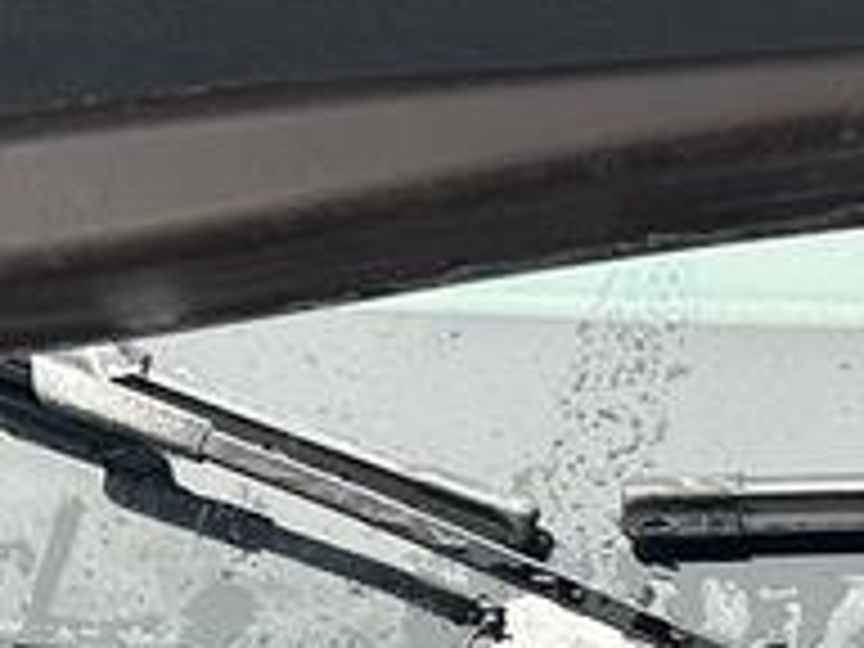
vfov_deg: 7.9
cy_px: 1629
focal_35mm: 173
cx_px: 1728
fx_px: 4318
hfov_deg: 10.5
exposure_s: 1/121
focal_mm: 5.7
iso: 40
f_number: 1.5
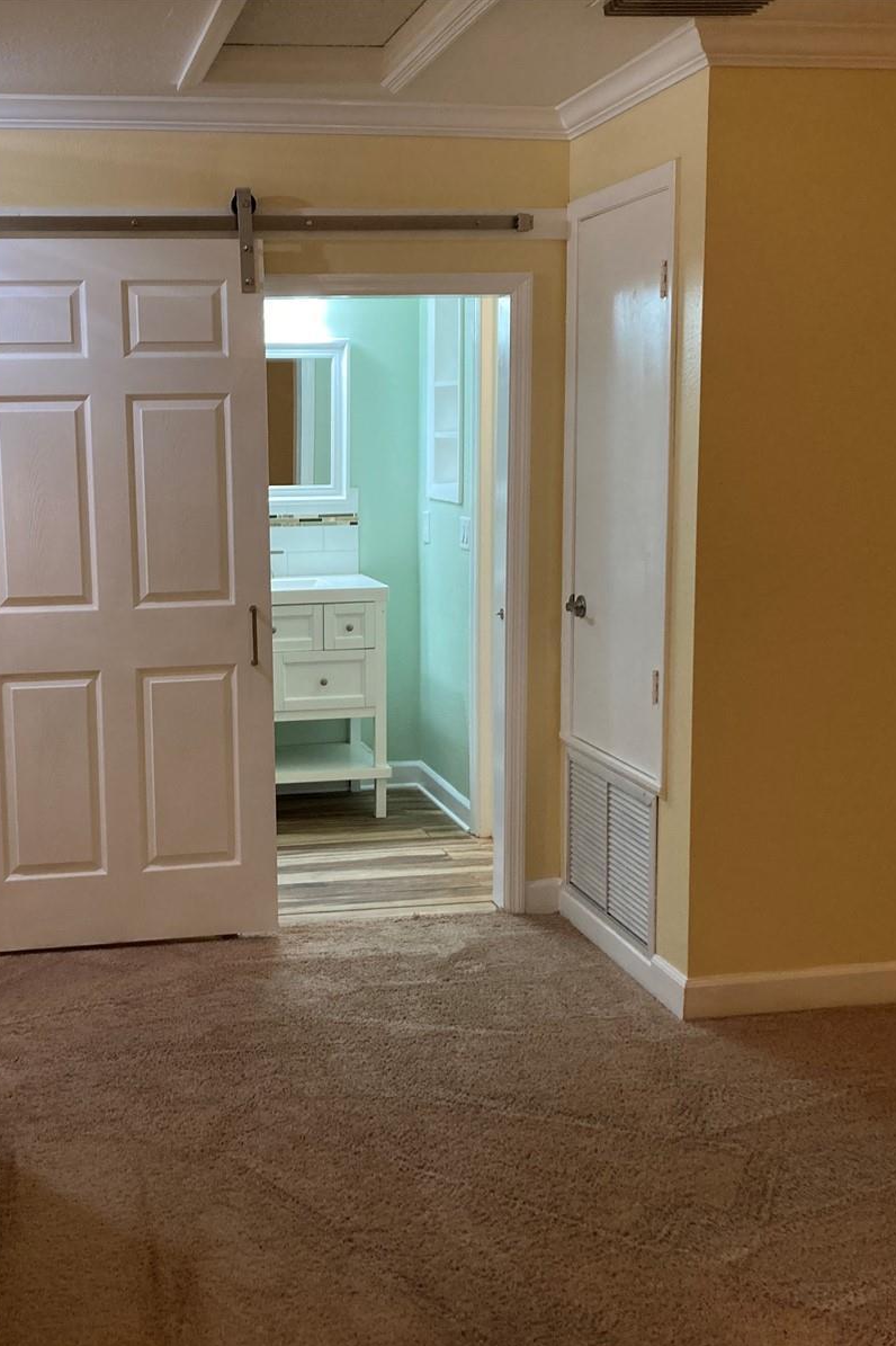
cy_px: 674
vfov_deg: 49.6
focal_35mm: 39
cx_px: 272
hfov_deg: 33.8
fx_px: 1457
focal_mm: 3.99
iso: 125
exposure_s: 1/60
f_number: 1.8
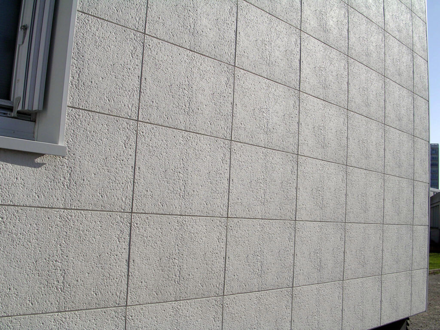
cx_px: 220
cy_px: 165
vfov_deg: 37.7
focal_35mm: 38
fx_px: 483
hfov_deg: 49.0
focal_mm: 5.8
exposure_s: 1/473
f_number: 5.6
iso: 50
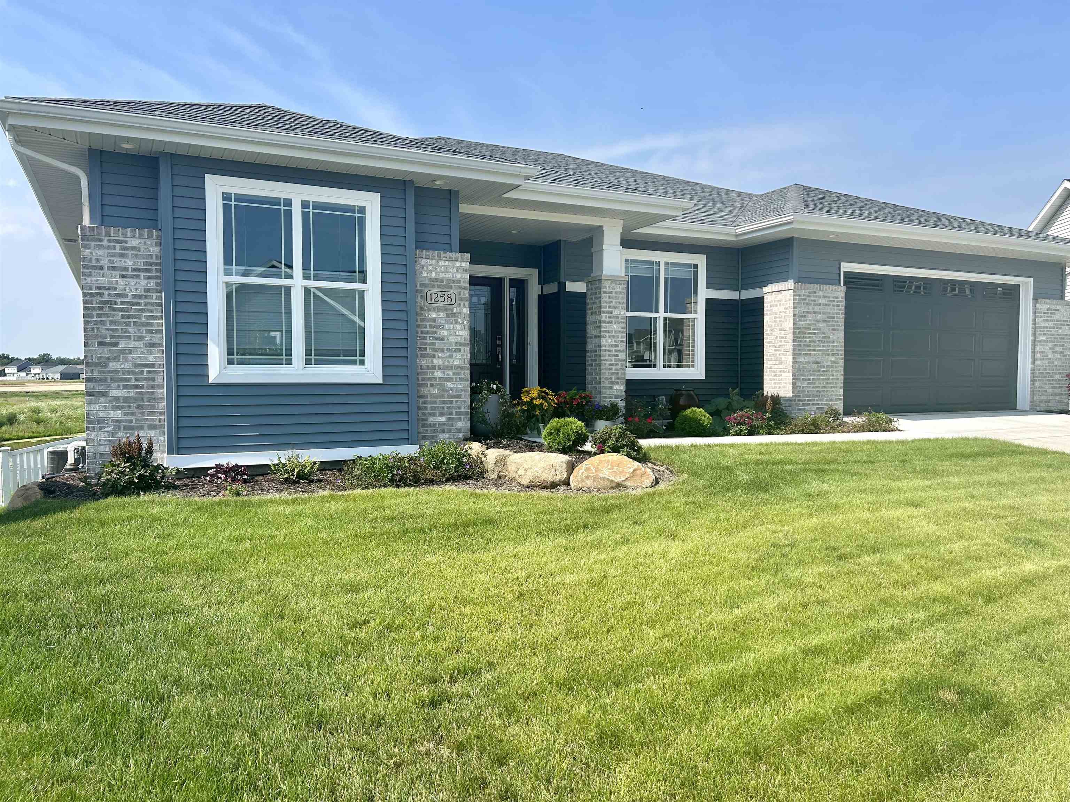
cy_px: 401
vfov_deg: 53.1
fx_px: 804
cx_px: 535
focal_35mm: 26
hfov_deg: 67.3
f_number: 1.5
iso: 50
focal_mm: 5.7
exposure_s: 1/3257
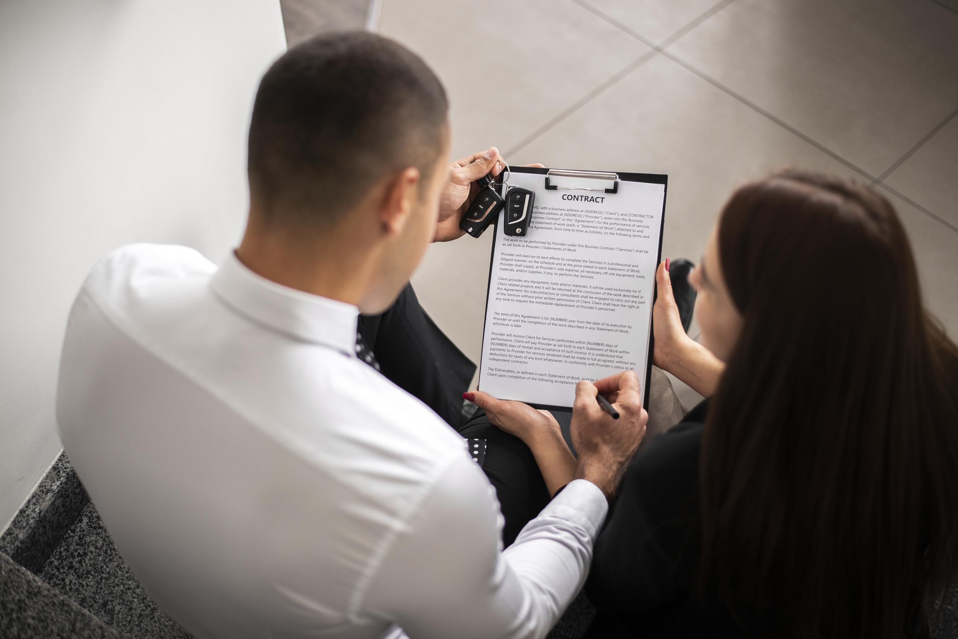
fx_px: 1331
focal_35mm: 50
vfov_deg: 27.0
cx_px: 479
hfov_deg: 39.6
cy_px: 320
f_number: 2
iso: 250
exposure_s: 1/125
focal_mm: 50
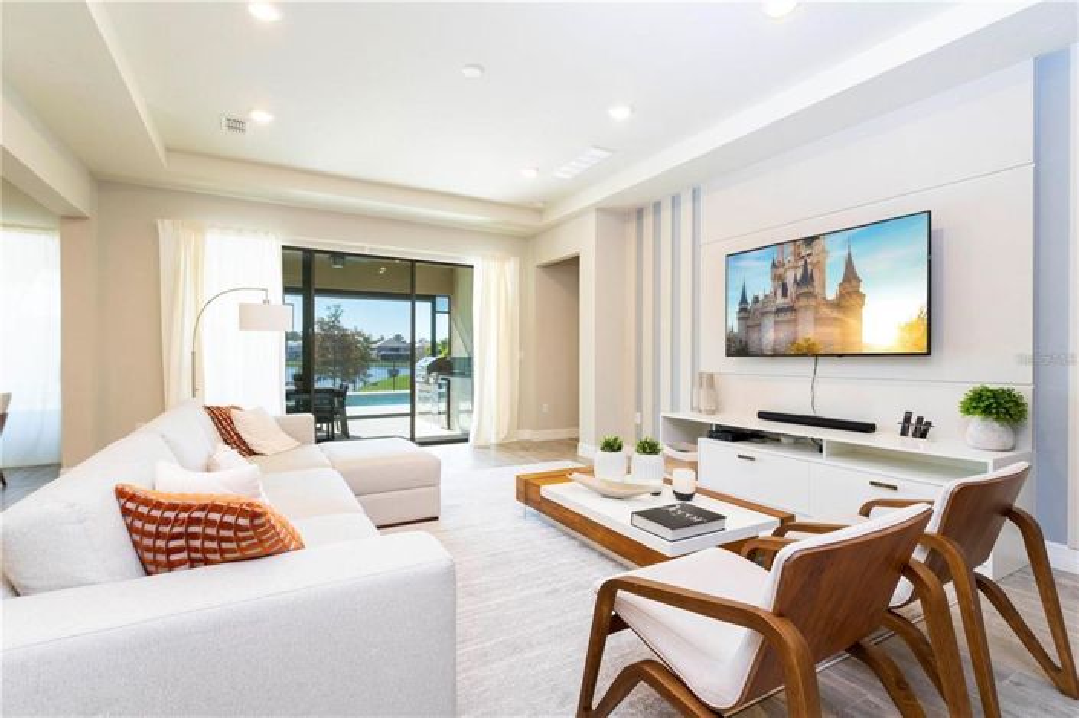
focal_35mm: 17
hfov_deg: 93.3
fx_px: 509
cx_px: 540
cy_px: 359
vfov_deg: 70.4
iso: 800
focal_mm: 17
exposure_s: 1/60
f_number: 22
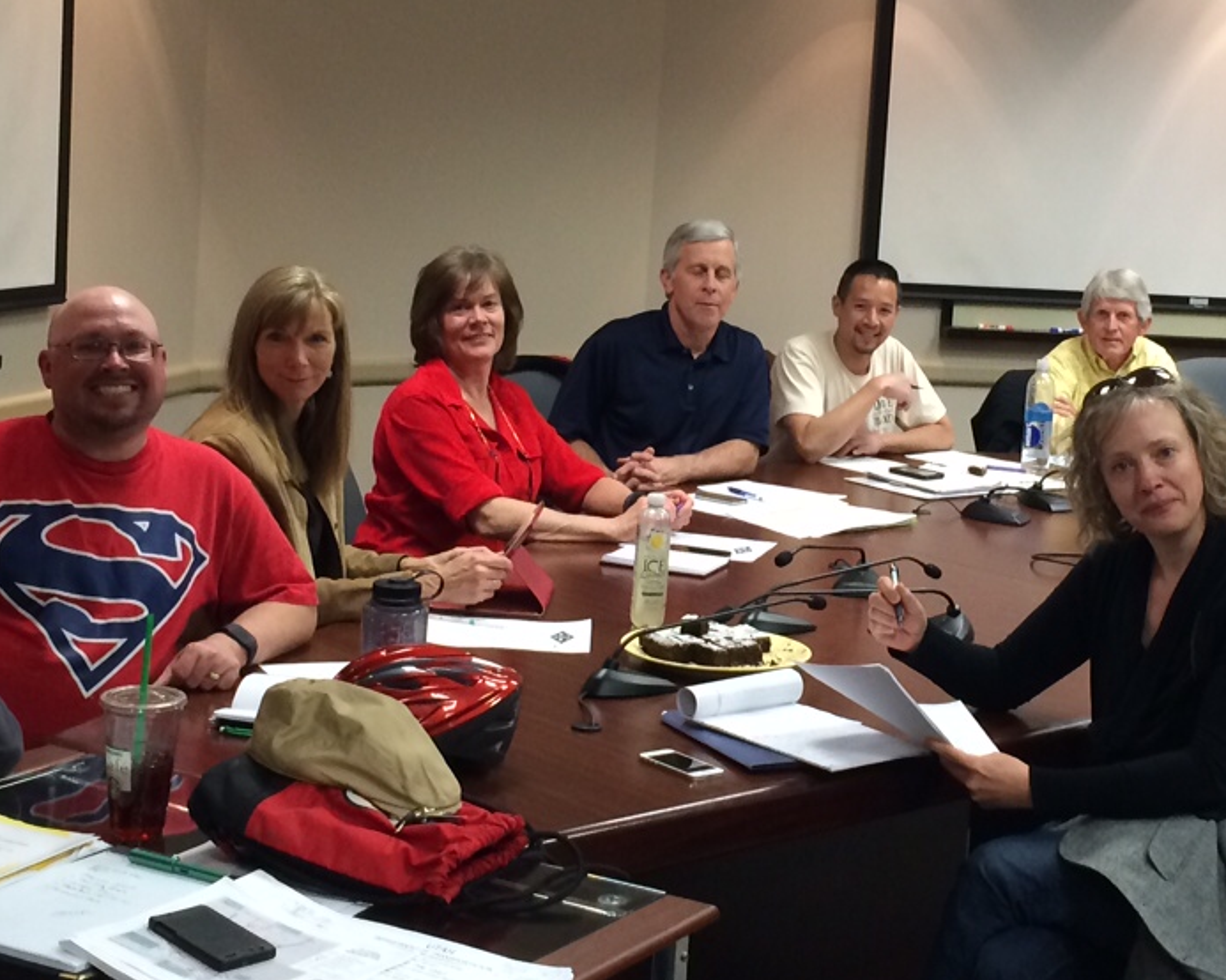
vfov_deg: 22.1
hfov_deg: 27.3
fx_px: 2503
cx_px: 833
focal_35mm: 69
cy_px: 361
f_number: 2.2
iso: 160
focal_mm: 4.12
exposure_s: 1/30
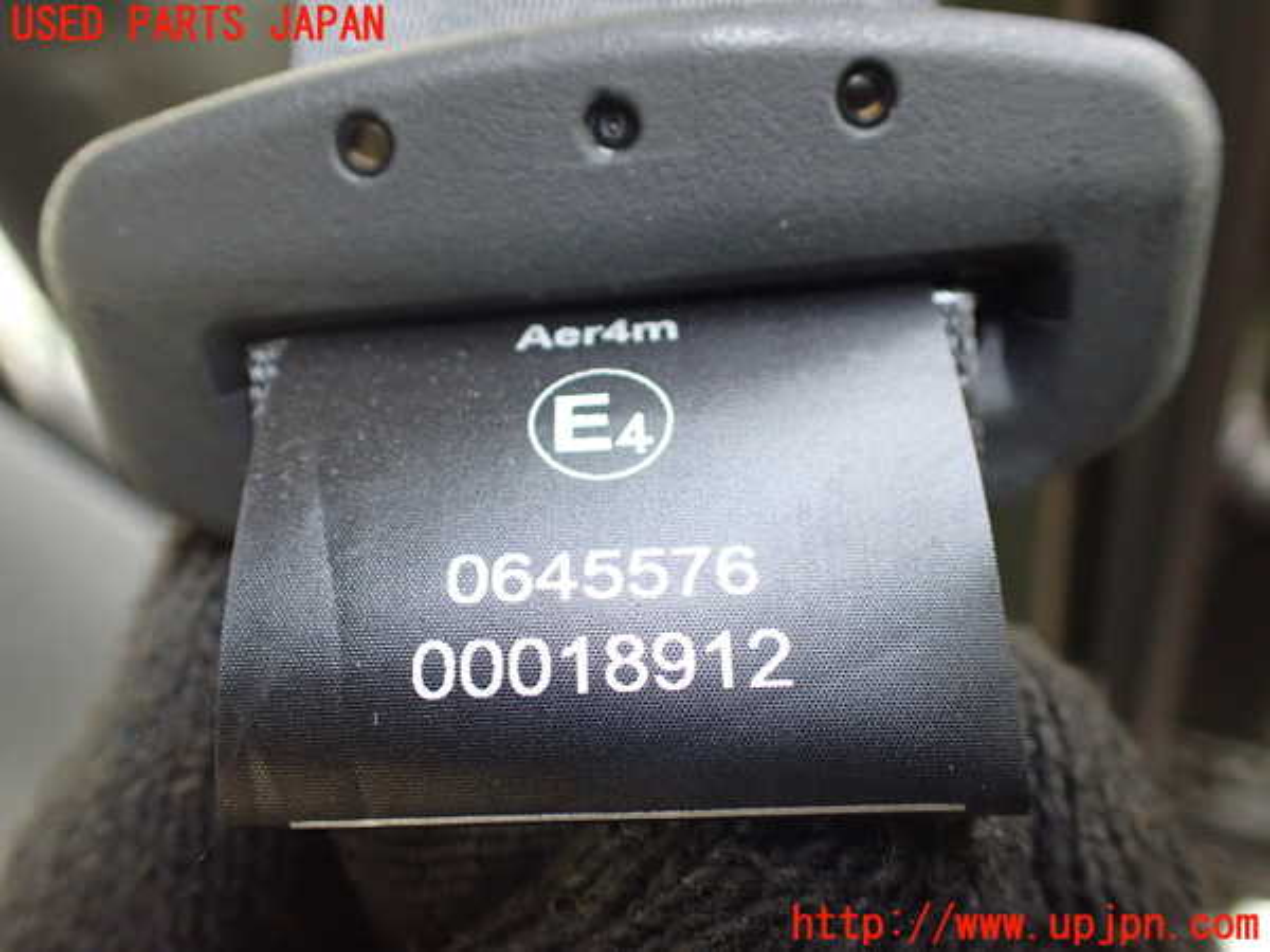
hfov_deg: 60.0
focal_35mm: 30
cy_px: 476
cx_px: 635
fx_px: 1101
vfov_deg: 46.8
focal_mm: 5.4
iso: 800
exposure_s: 1/80
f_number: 2.3
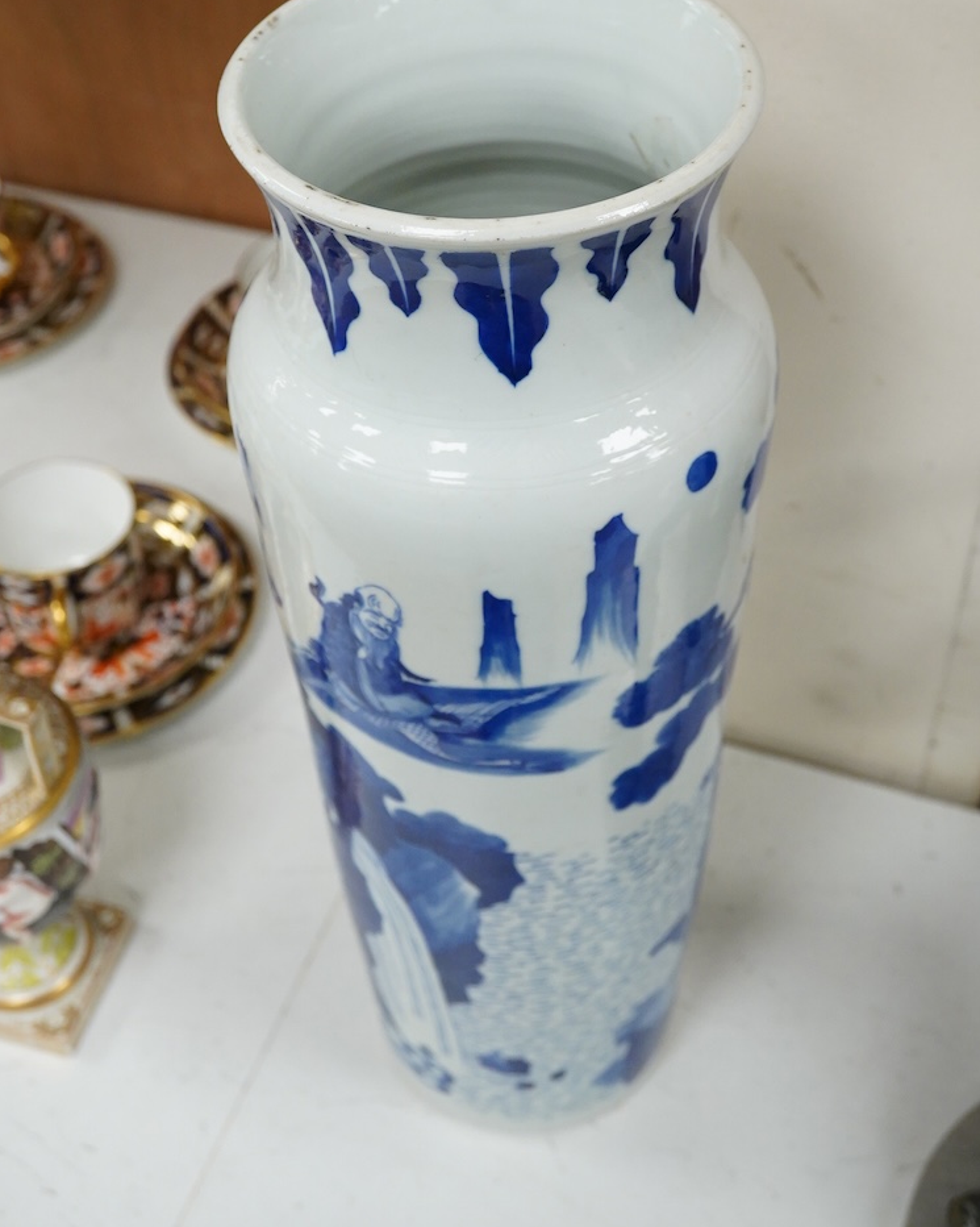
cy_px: 526
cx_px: 488
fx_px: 1850
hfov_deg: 29.7
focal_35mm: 51
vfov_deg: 36.6
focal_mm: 30
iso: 2500
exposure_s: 1/160
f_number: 10
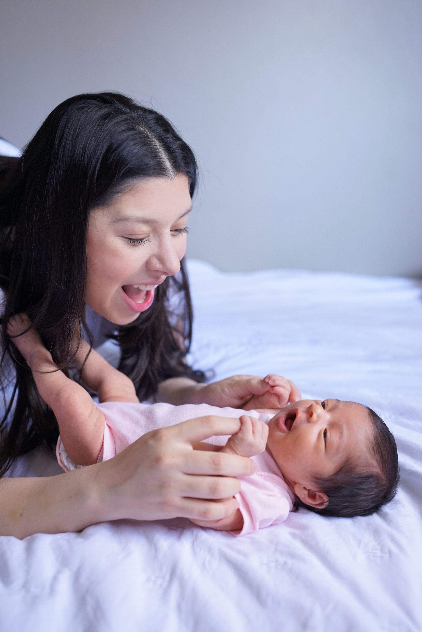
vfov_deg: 54.4
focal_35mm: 35
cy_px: 316
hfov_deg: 37.9
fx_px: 615
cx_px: 211
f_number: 2.5
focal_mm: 35
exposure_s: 1/80
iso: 640
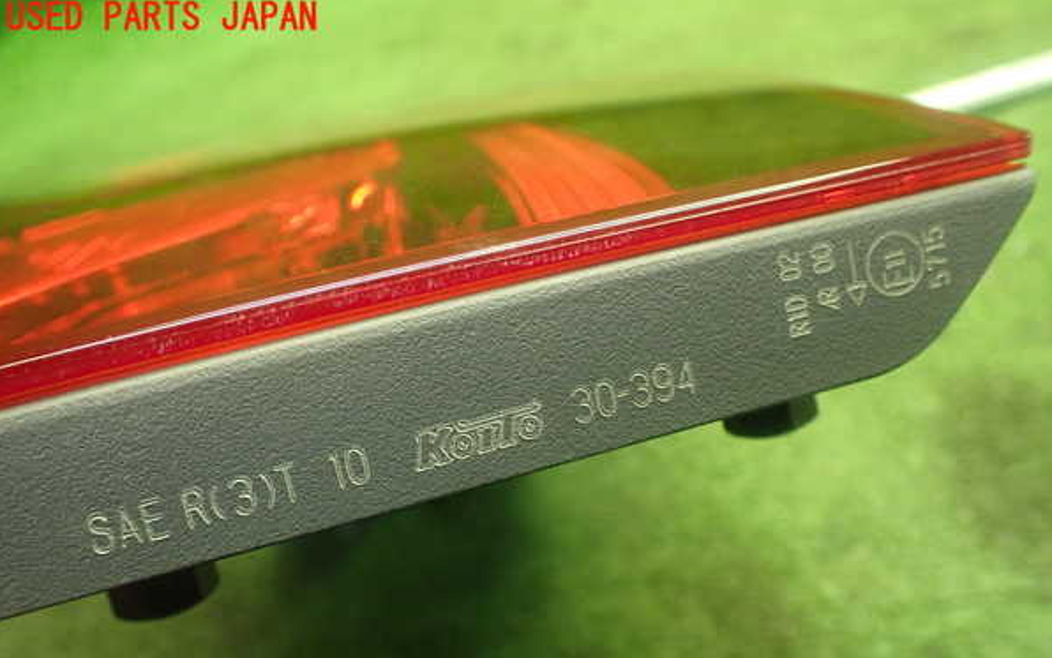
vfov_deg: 39.3
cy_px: 393
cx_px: 526
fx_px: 918
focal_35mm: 32
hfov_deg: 59.6
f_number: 2.3
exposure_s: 1/60
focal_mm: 5.4
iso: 800
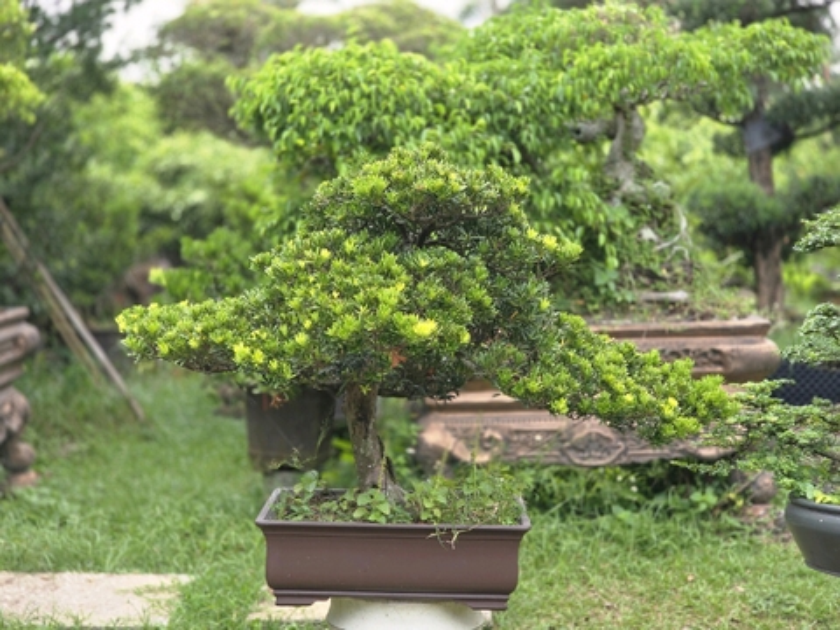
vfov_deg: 21.3
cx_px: 420
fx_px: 1674
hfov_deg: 28.2
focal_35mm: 69
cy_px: 315
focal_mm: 7.9
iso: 50
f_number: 2.4
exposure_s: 1/270
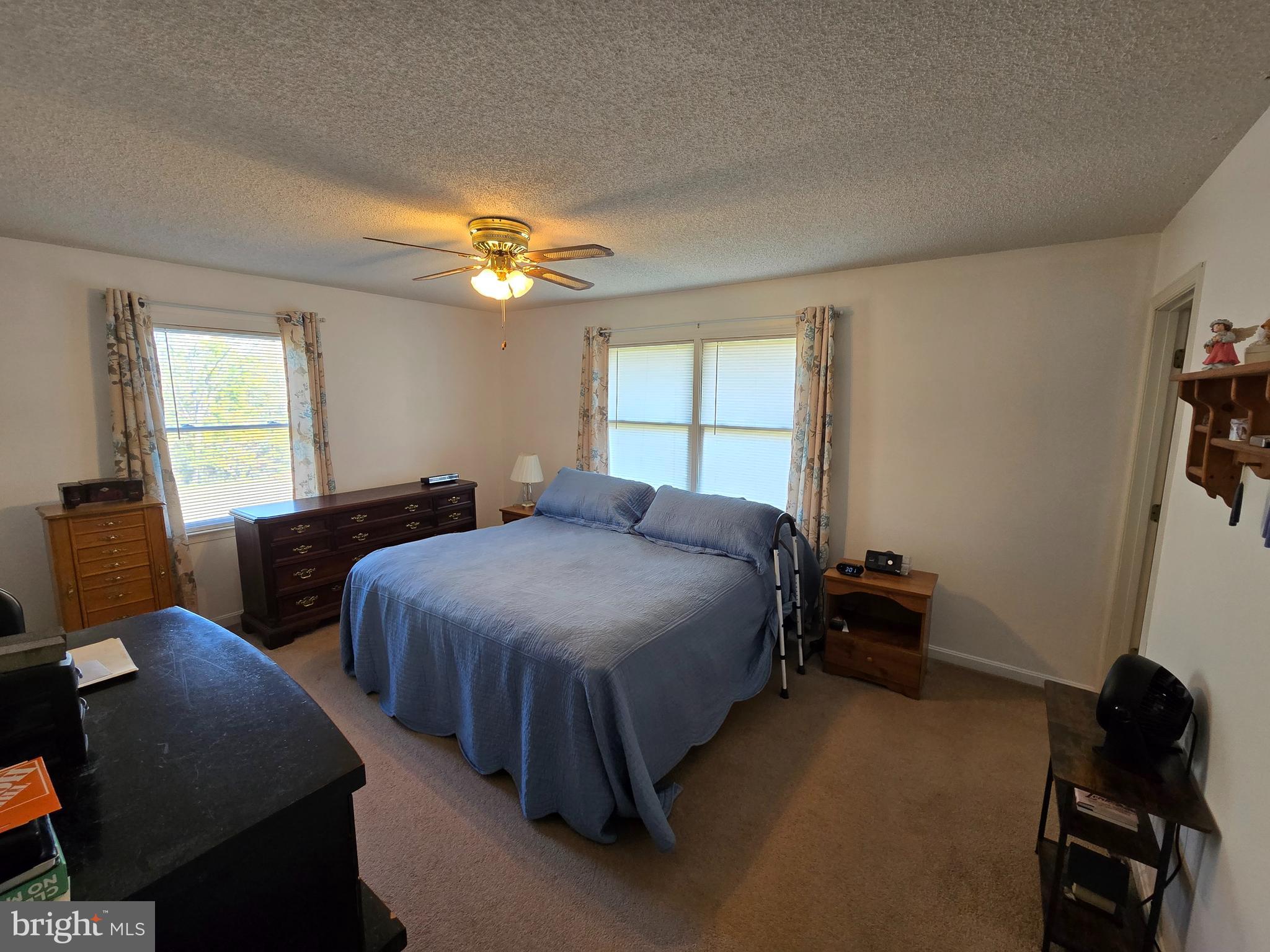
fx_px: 477
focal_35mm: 13
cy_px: 476
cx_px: 635
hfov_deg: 106.2
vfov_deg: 89.9
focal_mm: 2.2
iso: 160
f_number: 2.2
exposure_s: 1/60
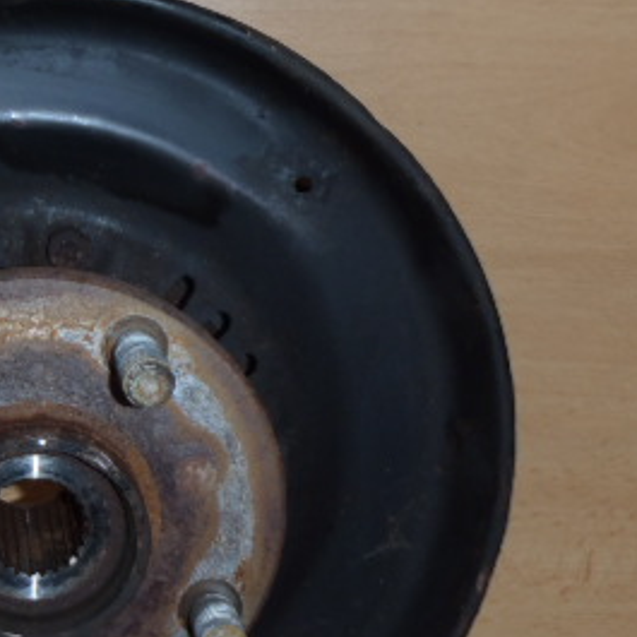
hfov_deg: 21.0
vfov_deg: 21.4
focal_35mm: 81
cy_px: 356
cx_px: 91
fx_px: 1686
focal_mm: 6.83
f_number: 4.6
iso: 100
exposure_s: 1/40
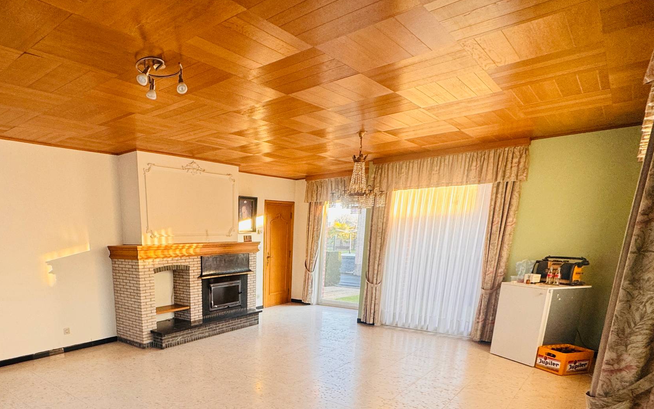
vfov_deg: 49.2
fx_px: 410
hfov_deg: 74.5
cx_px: 212
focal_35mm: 23
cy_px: 339
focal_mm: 2.22
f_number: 2.2
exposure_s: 1/100
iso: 125
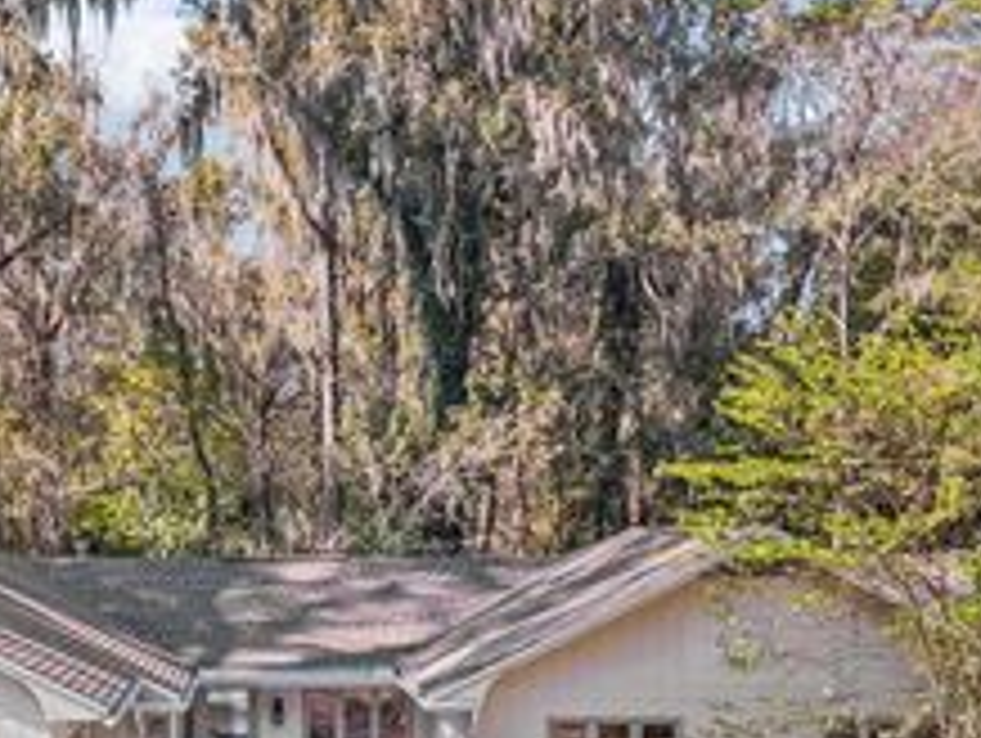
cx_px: 256
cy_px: 673
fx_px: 1560
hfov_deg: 34.2
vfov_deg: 25.7
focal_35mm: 55
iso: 340
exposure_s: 1/2500
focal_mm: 8.67
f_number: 1.8
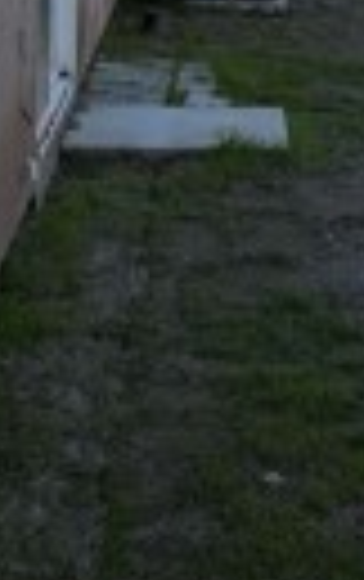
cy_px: -72
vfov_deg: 16.0
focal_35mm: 126
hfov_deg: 10.3
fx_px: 1993
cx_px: 400
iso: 80
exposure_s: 1/2907
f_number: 1.78
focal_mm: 6.76
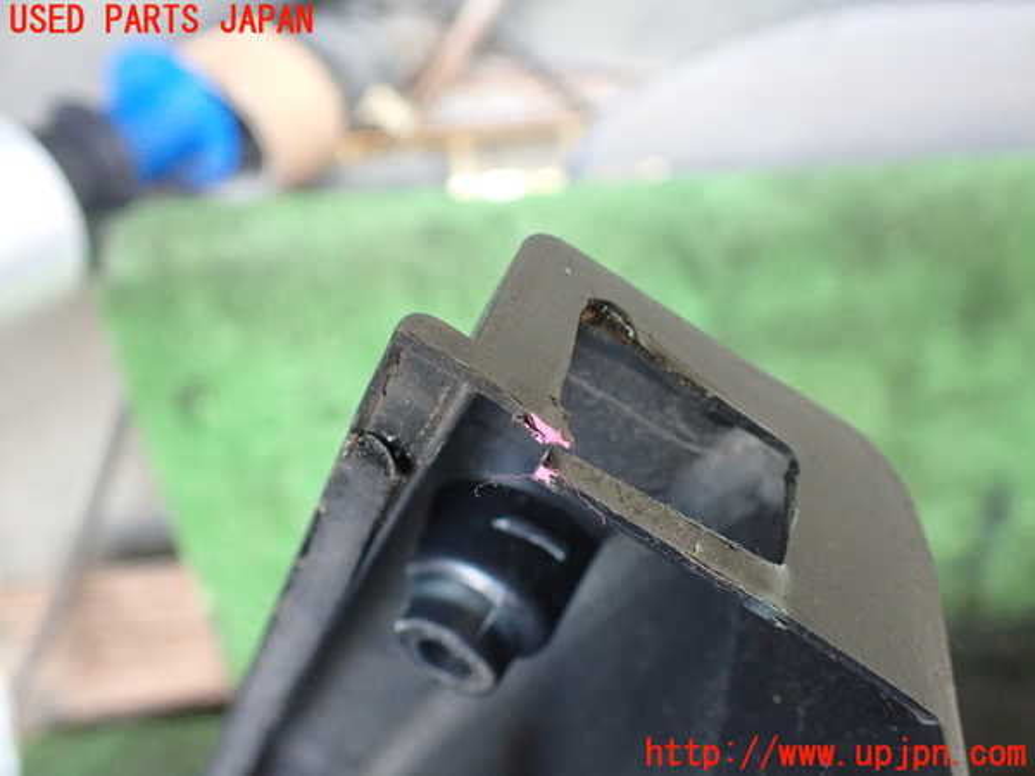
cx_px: 518
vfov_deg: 46.8
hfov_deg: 60.0
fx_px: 897
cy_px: 388
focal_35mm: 30
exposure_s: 1/100
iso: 800
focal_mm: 5.4
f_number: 2.3
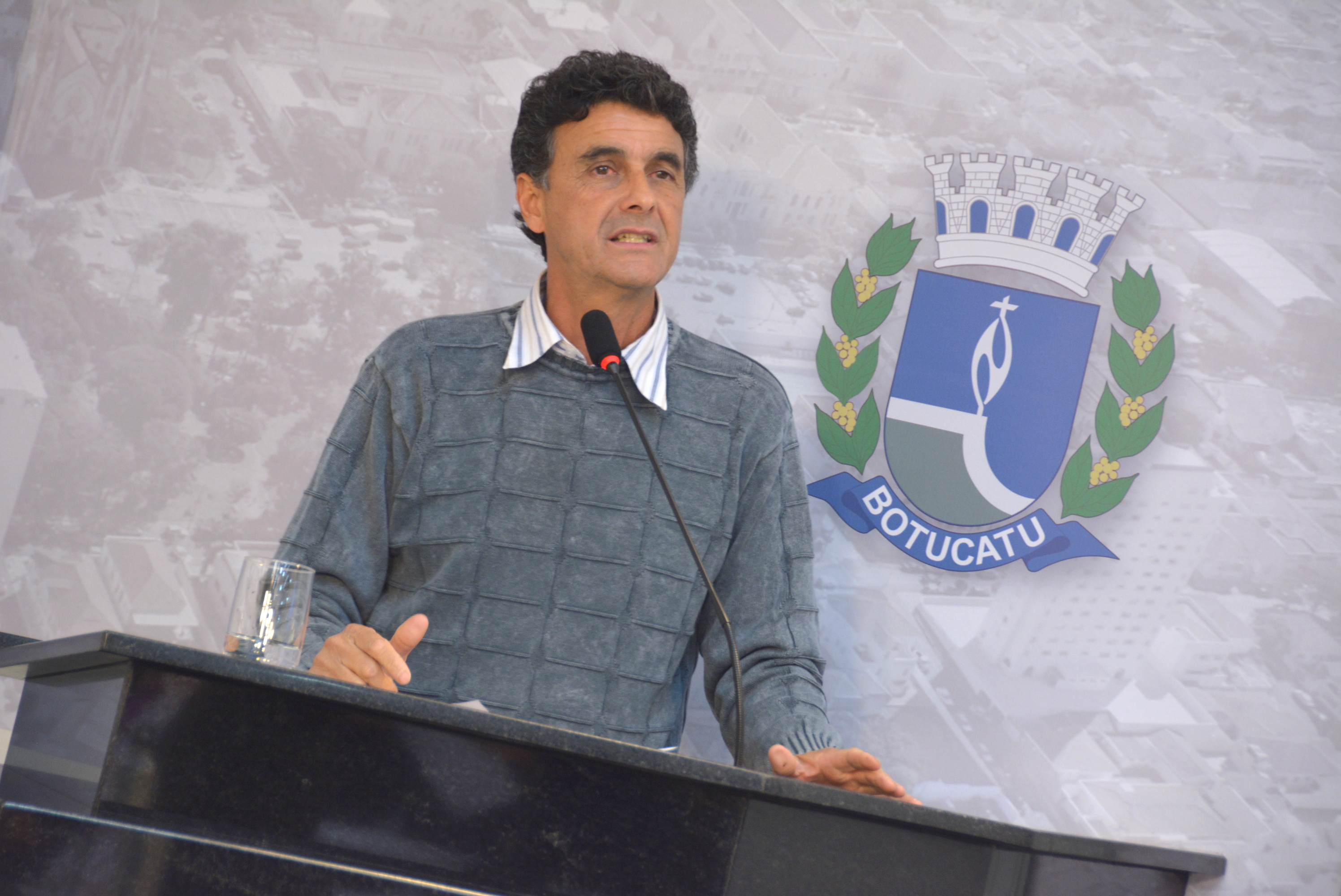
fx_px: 7269
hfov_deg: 10.5
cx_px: 670
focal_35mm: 195
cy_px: 448
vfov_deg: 7.1
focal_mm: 130
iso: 720
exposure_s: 1/60
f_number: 5.6
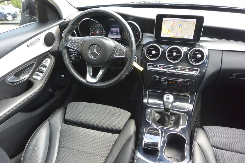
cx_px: 122
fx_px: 184
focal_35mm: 27
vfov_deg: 47.9
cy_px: 82
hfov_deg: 67.4
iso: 280
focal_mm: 10
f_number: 3.5
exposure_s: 1/125
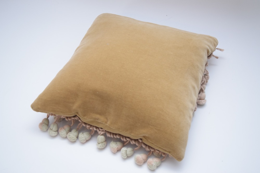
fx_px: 325
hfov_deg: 43.6
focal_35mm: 45
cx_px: 130
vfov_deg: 29.9
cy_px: 86
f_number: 4.2
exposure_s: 1/60
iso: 1250
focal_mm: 30
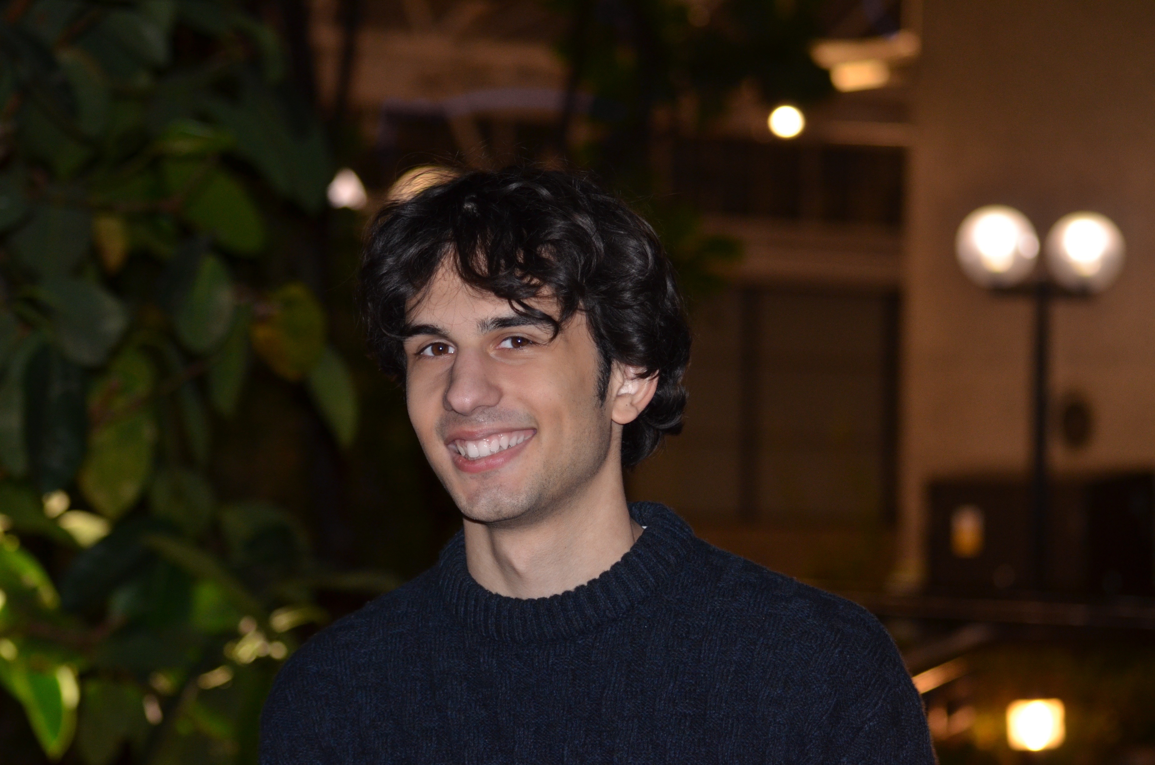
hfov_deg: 17.5
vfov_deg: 11.7
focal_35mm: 117
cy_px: 382
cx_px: 578
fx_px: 3746
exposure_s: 1/60
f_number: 4
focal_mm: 78
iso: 800
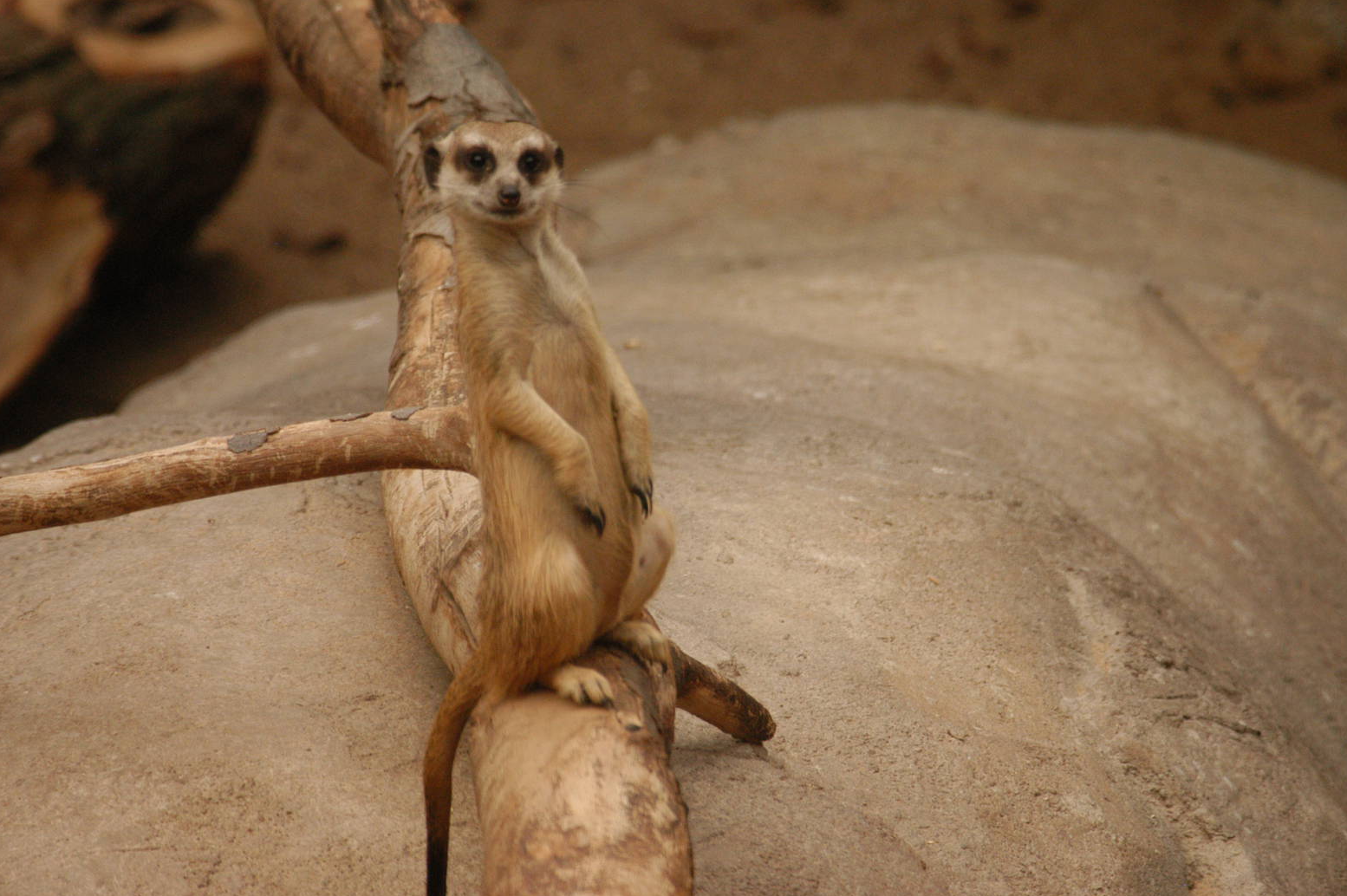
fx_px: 14433
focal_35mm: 386
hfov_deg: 5.3
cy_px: 438
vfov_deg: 3.6
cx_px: 675
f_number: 6.3
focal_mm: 250
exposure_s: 1/320
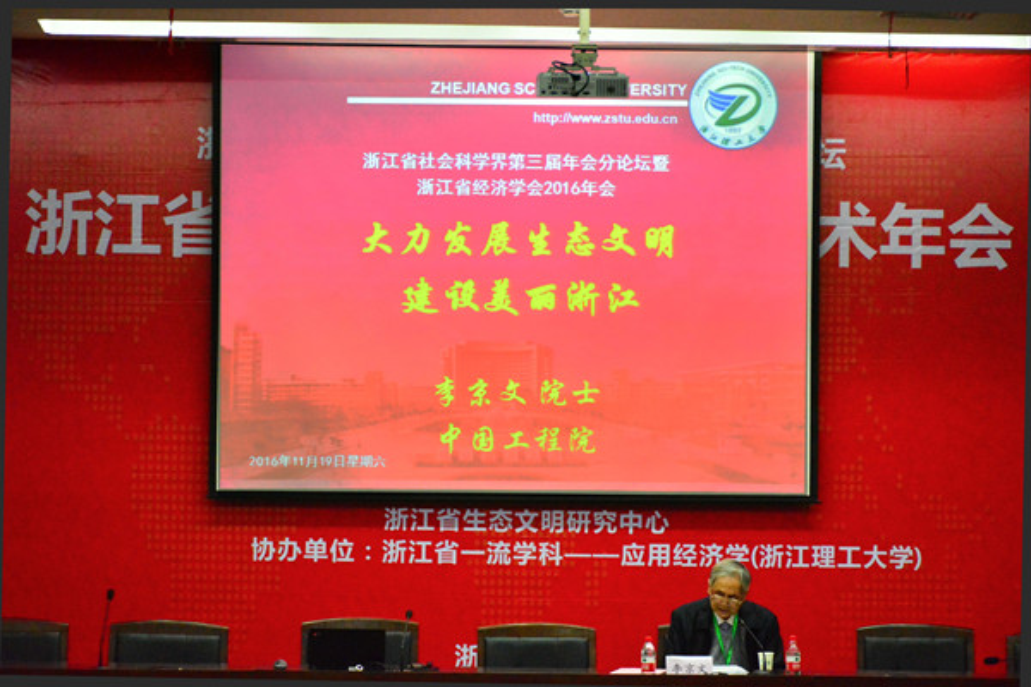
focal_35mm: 105
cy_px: 344
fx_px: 3007
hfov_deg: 19.5
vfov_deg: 13.0
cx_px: 516
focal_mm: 70
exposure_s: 1/125
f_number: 5
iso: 5000
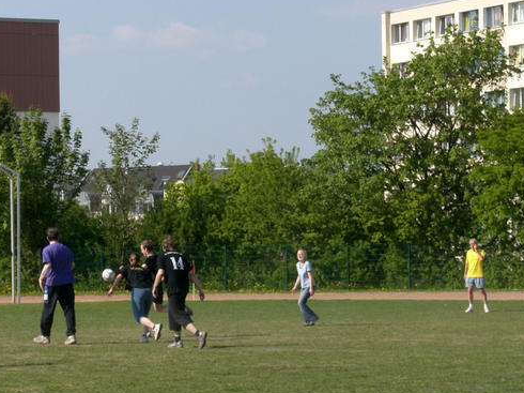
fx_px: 2254
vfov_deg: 9.9
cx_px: 280
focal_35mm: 149
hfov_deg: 13.3
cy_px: 158
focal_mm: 18.9
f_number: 7.6
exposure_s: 1/200
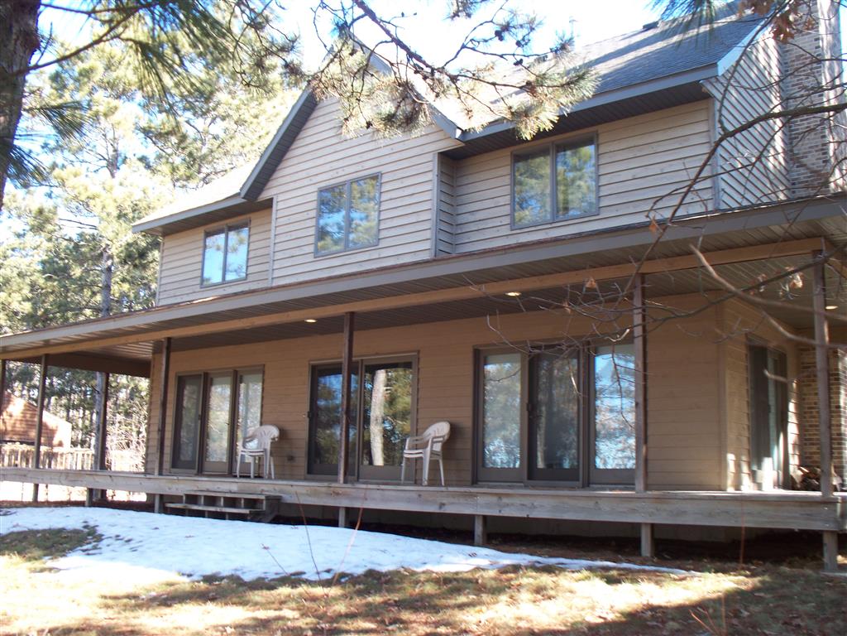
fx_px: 881
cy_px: 318
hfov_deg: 51.4
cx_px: 424
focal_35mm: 36
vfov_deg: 39.7
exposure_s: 1/60
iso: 64
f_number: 2.8
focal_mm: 7.54
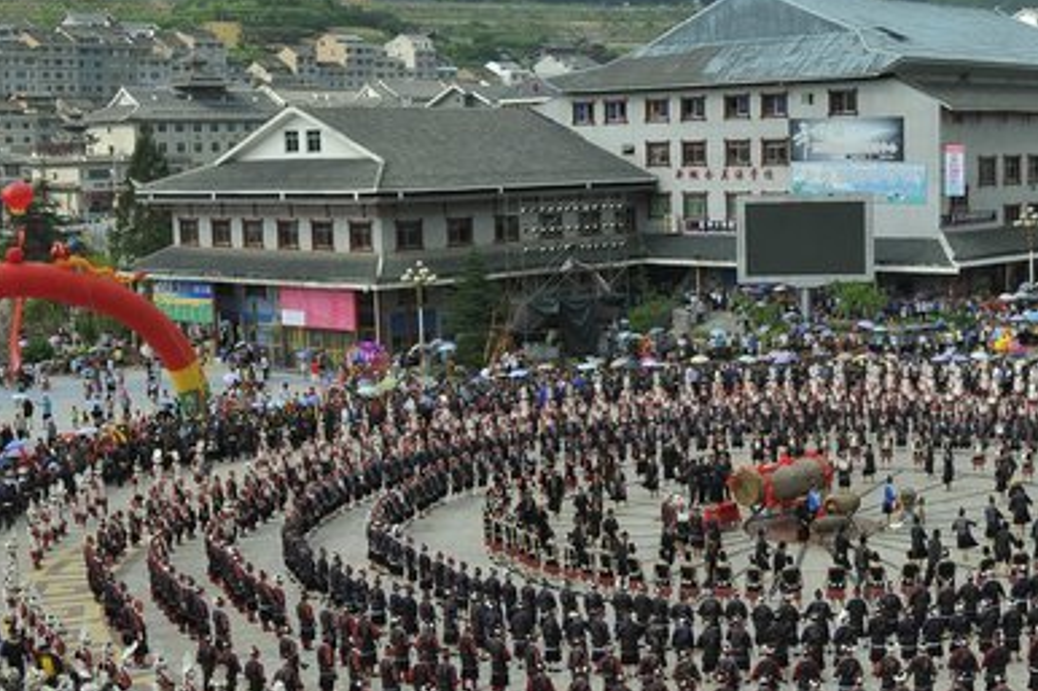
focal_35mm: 56
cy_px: 324
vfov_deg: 24.2
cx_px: 705
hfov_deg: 35.3
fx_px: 1614
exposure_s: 1/500
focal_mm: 24
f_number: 10
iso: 250
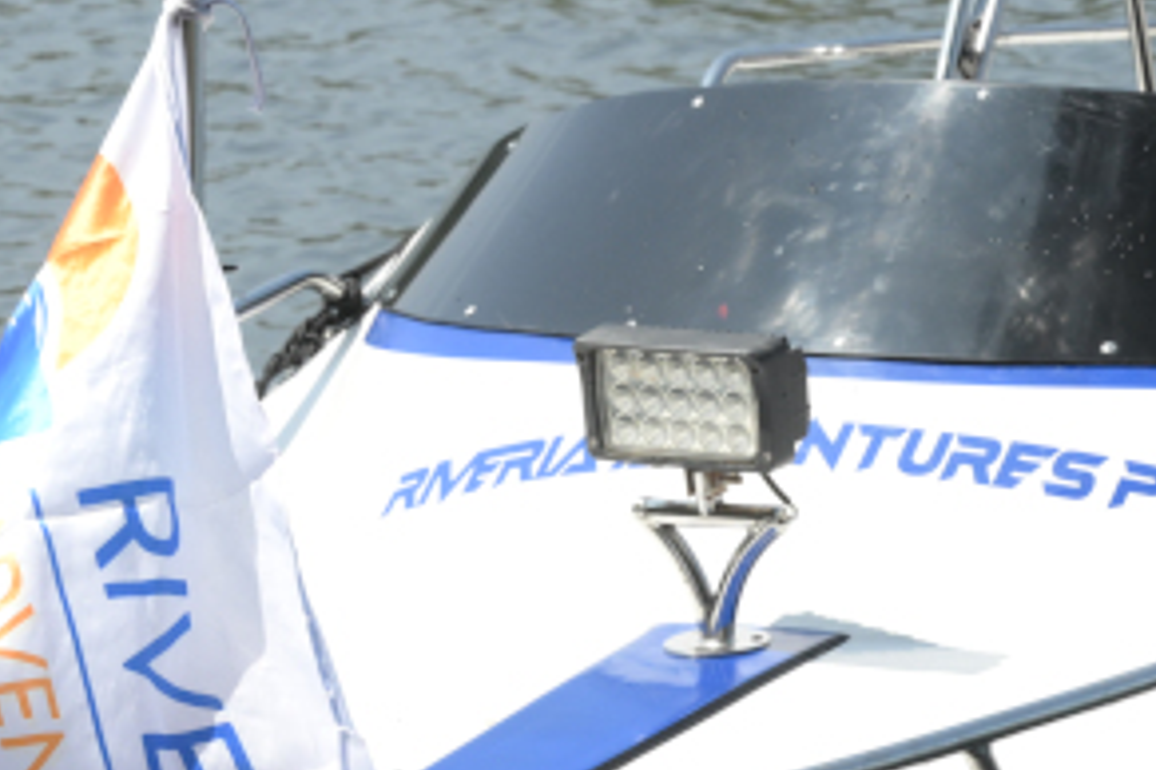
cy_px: 814
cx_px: 1073
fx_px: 7867
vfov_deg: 5.6
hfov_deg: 8.4
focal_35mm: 245
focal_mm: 70
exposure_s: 1/1250
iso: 800
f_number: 9
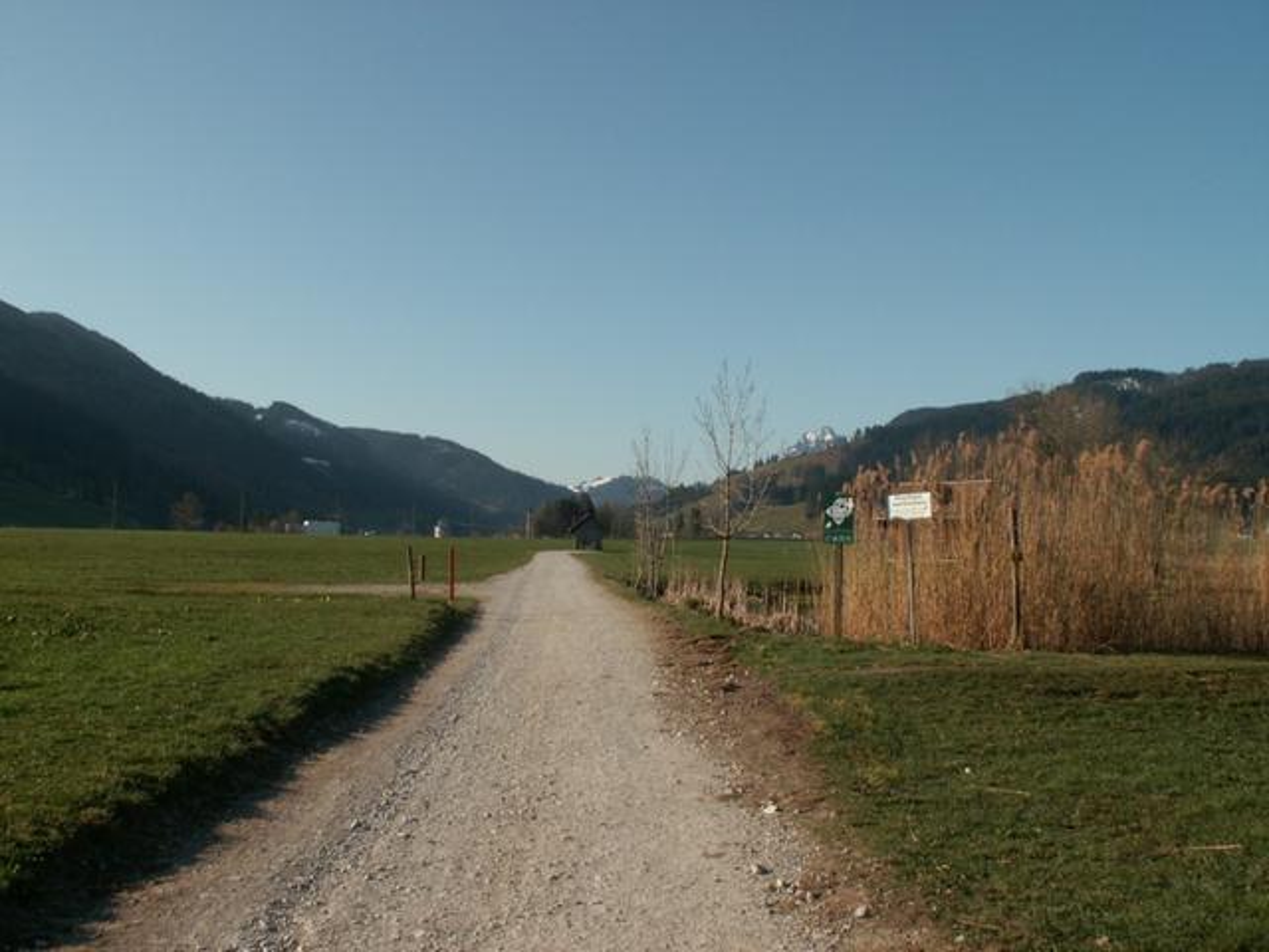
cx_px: 634
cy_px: 476
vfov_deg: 40.7
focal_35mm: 35
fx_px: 1283
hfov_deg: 52.6
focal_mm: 5.86
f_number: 8
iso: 50
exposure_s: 1/160
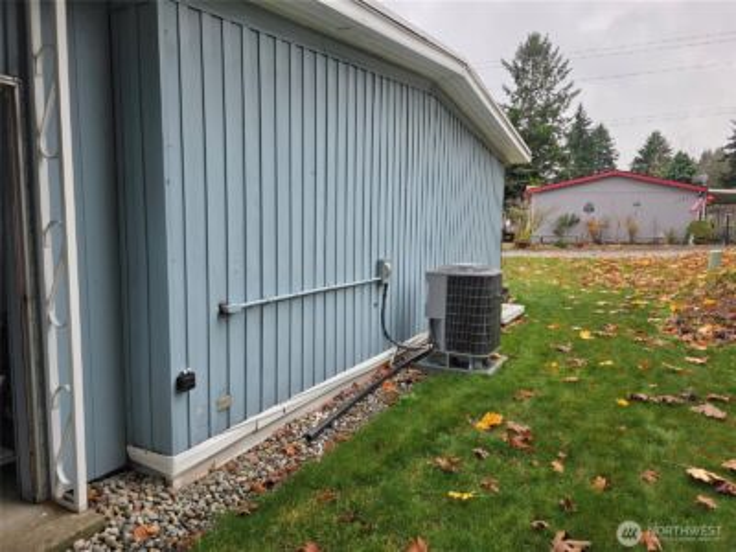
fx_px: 489
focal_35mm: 23
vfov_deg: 58.9
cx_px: 368
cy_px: 276
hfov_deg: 73.9
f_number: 1.7
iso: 40
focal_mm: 6.3
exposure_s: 1/359
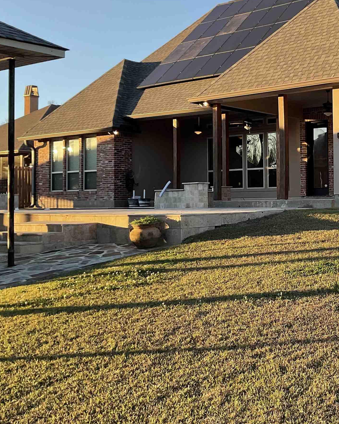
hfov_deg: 29.2
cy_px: 173
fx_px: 615
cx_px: 322
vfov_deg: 37.9
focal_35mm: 49
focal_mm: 3
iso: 16
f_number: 1.8
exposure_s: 1/261
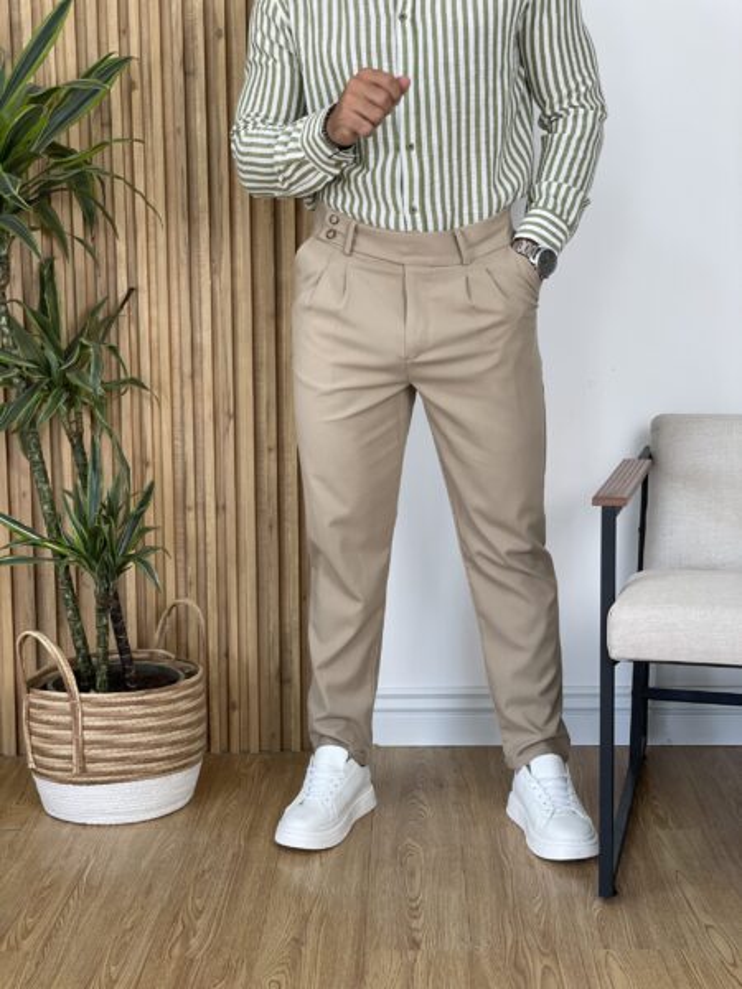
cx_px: 371
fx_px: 1486
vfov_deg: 36.8
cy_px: 494
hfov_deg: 28.0
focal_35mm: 52
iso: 64
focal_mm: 6
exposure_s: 1/100
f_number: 2
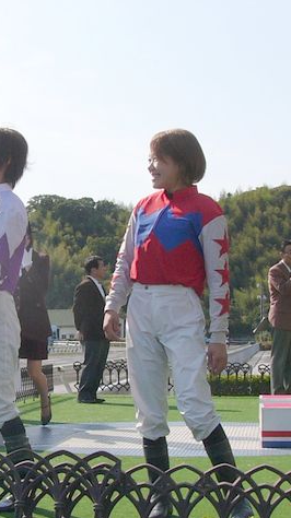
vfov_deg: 39.2
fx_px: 728
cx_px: 11
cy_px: 261
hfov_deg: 21.9
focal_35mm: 53
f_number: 5.6
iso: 50
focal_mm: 6
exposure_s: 1/400
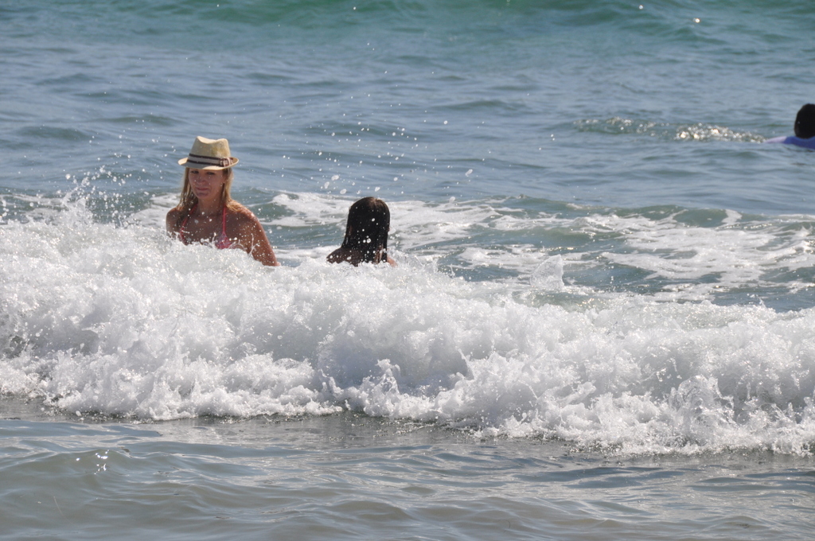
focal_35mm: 255
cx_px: 408
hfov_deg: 8.1
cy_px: 270
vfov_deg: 5.4
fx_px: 5766
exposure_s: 1/1600
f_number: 10
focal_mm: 170
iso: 500
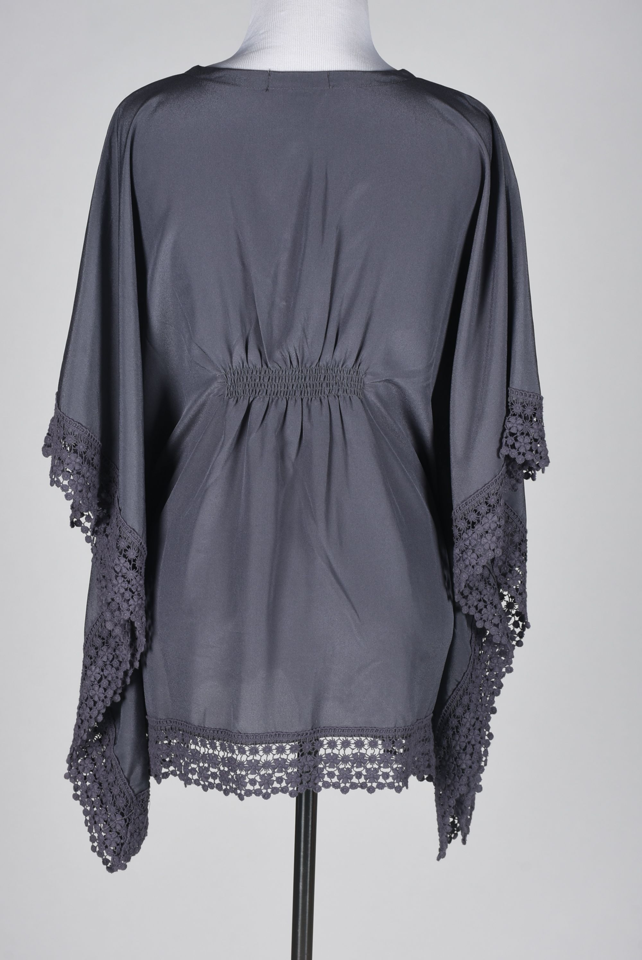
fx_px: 2243
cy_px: 480
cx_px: 321
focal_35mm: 84
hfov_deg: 16.3
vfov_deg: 24.2
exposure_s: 1/125
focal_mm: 56
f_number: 11
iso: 200
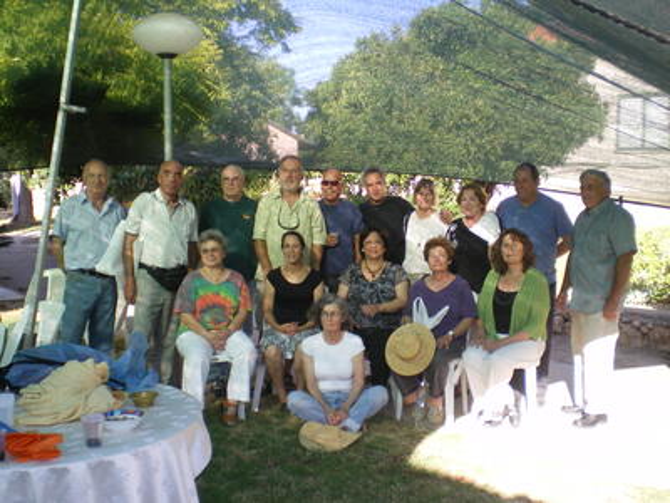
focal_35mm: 38
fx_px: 735
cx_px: 335
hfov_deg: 49.0
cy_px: 252
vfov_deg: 37.7
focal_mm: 6.3
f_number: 3.1
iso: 80
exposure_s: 1/160
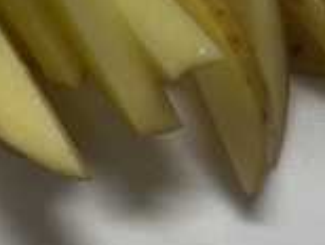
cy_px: -36
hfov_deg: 22.6
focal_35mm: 81
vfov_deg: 17.5
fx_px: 762
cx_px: -40
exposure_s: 1/120
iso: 64
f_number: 1.6
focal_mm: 5.1
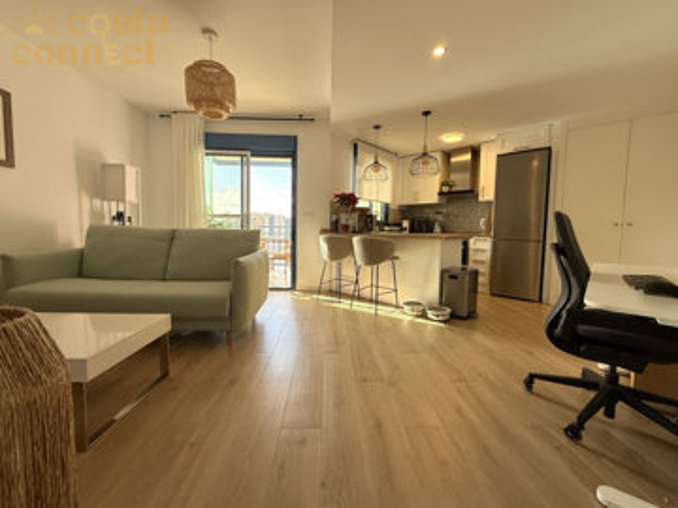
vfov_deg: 85.7
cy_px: 254
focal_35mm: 14
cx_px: 339
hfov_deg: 102.1
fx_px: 274
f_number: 2.2
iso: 64
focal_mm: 2.22
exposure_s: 1/195
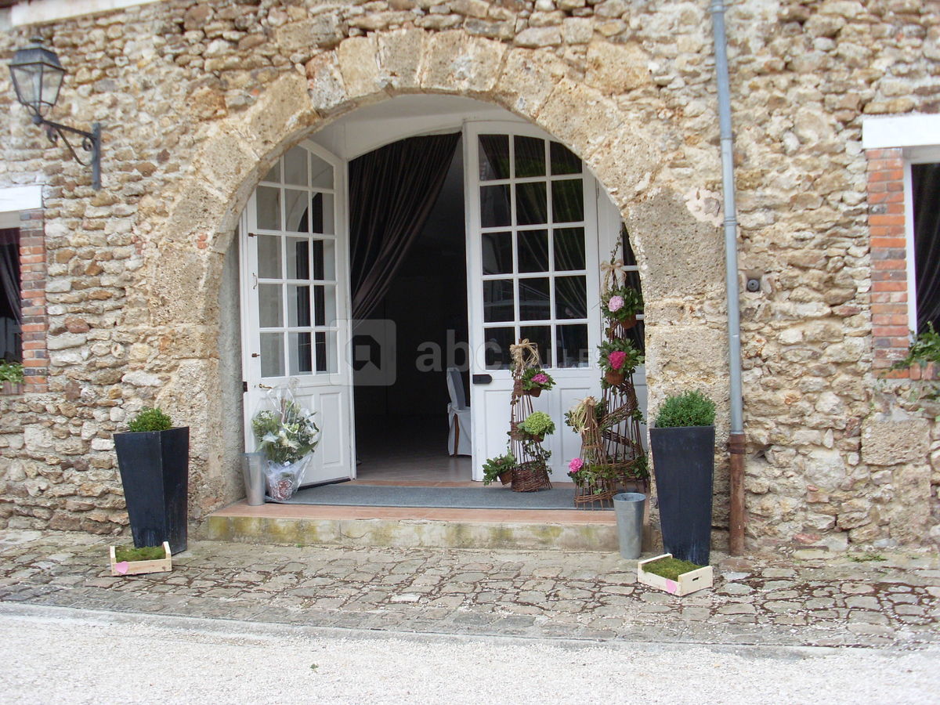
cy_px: 352
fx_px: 1032
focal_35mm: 38
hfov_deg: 49.0
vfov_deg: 37.7
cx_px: 470
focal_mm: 6.3
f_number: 7.7
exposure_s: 1/60
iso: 80
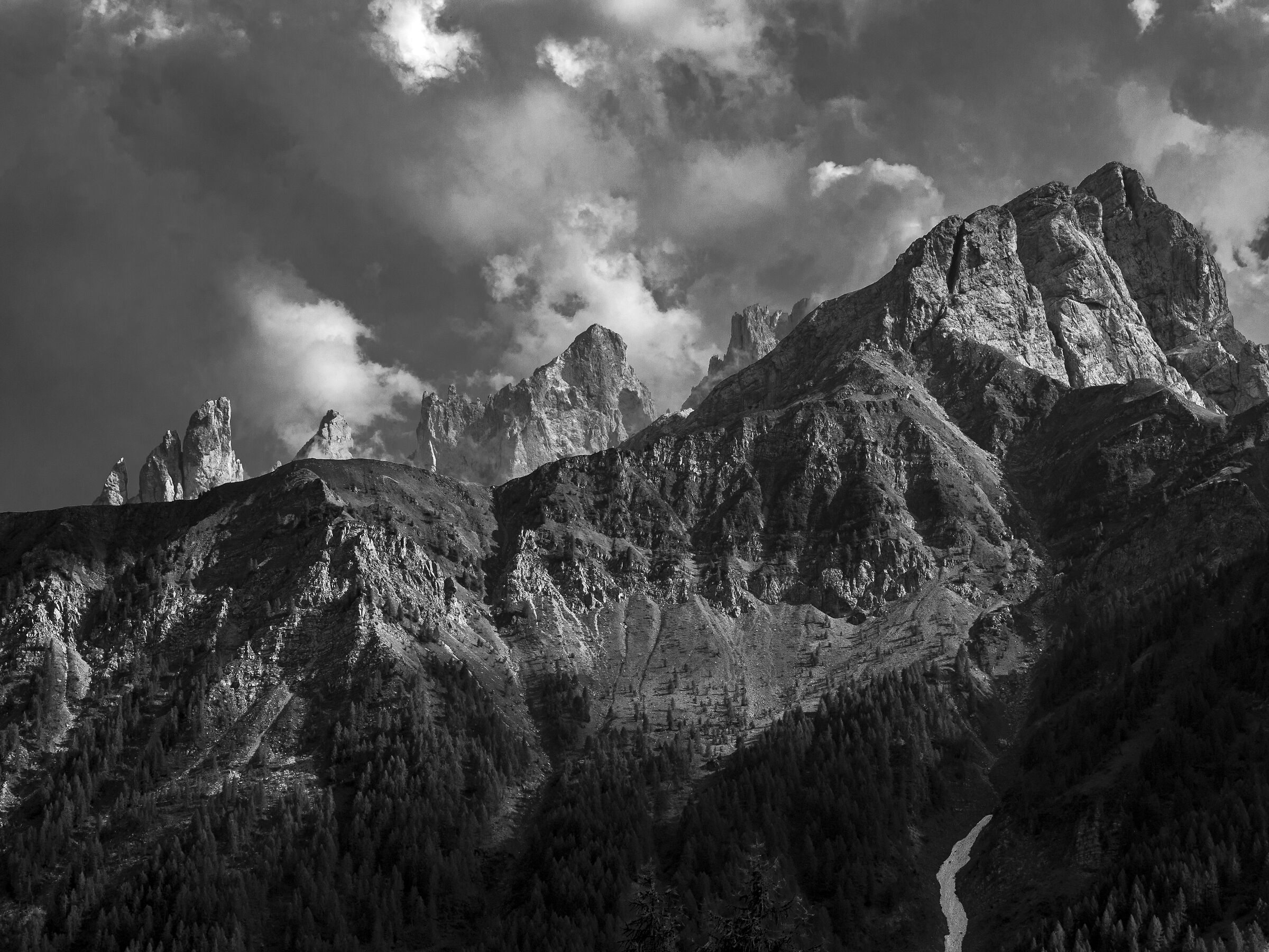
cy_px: 476
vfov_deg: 24.4
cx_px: 634
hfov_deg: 32.2
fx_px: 2200
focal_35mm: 60
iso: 200
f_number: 8
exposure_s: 1/400
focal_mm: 30
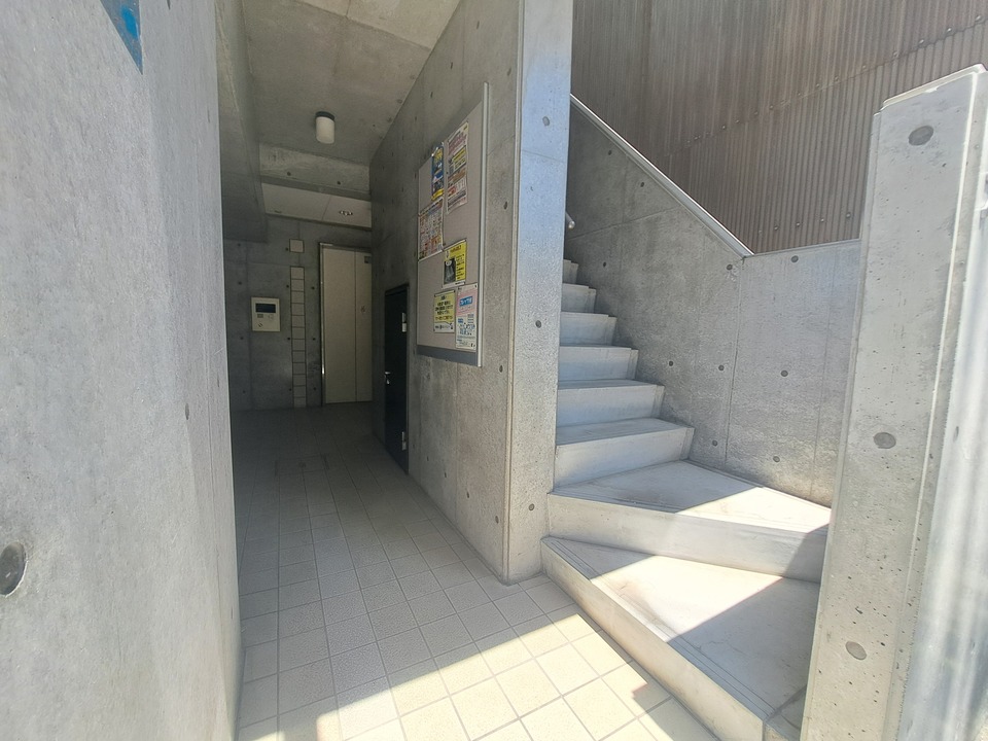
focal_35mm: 13
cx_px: 494
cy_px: 370
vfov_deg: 89.9
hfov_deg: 106.2
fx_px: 371
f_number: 2.2
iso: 50
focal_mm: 1.74
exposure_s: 1/202
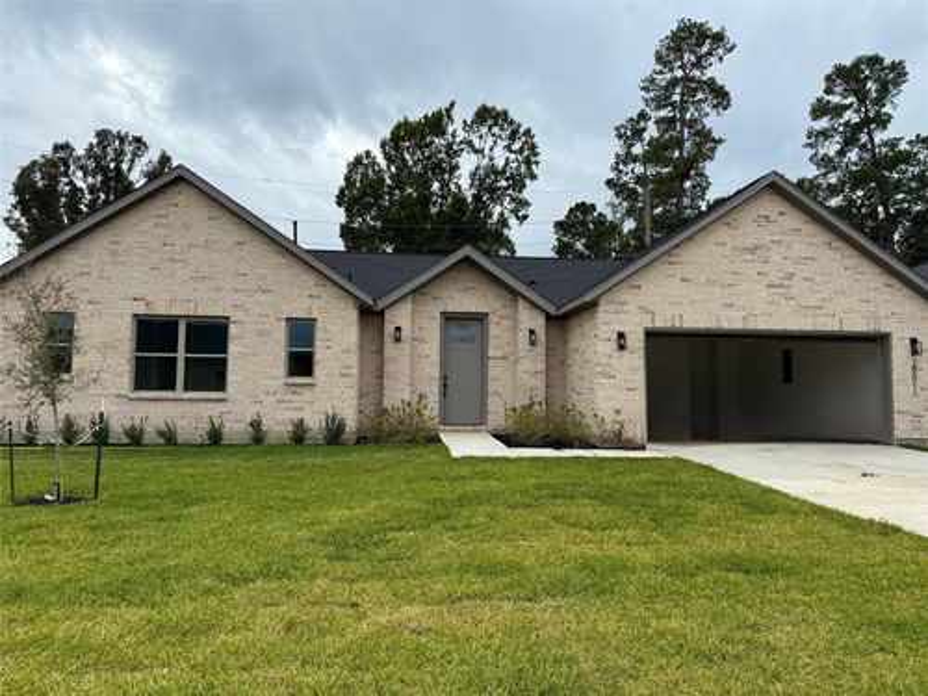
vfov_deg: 56.8
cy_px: 348
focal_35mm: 24
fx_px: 643
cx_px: 464
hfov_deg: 71.6
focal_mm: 6.76
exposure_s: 1/3759
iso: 100
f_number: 1.78
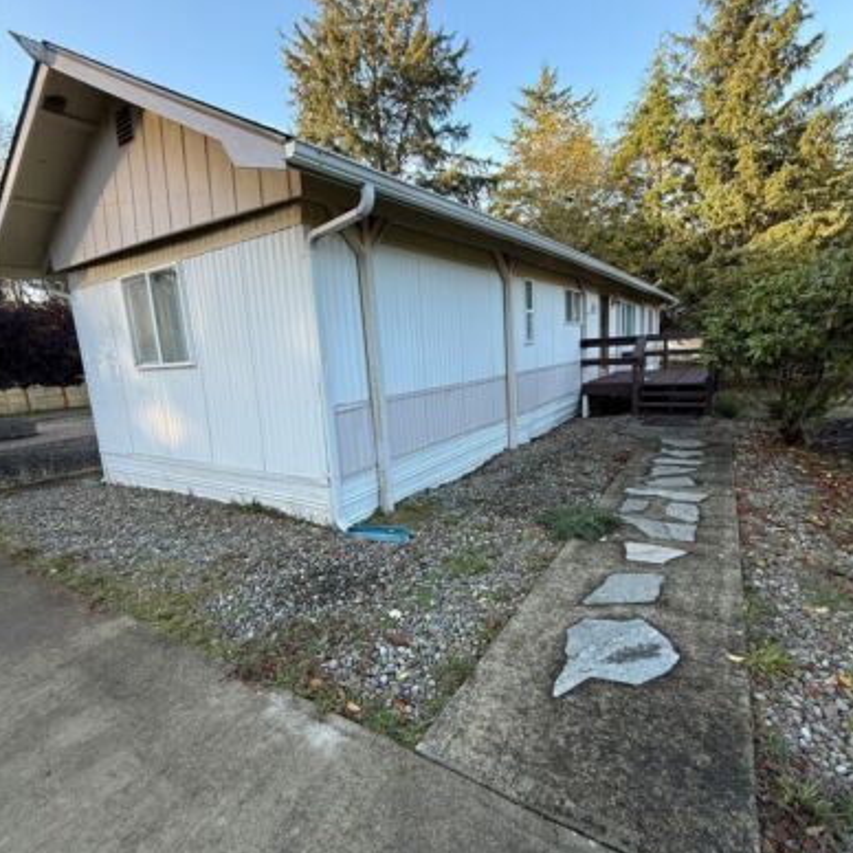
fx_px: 474
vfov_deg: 83.9
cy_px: 441
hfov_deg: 84.0
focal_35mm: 17
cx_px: 433
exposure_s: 1/195
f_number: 2.2
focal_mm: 2.22
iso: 50
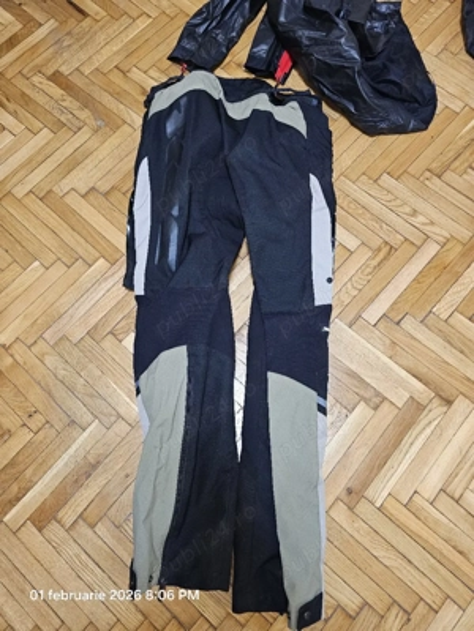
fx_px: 420
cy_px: 316
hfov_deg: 58.9
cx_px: 237
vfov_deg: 73.9
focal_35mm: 23
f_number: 1.7
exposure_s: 1/50.3
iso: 500
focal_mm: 6.3
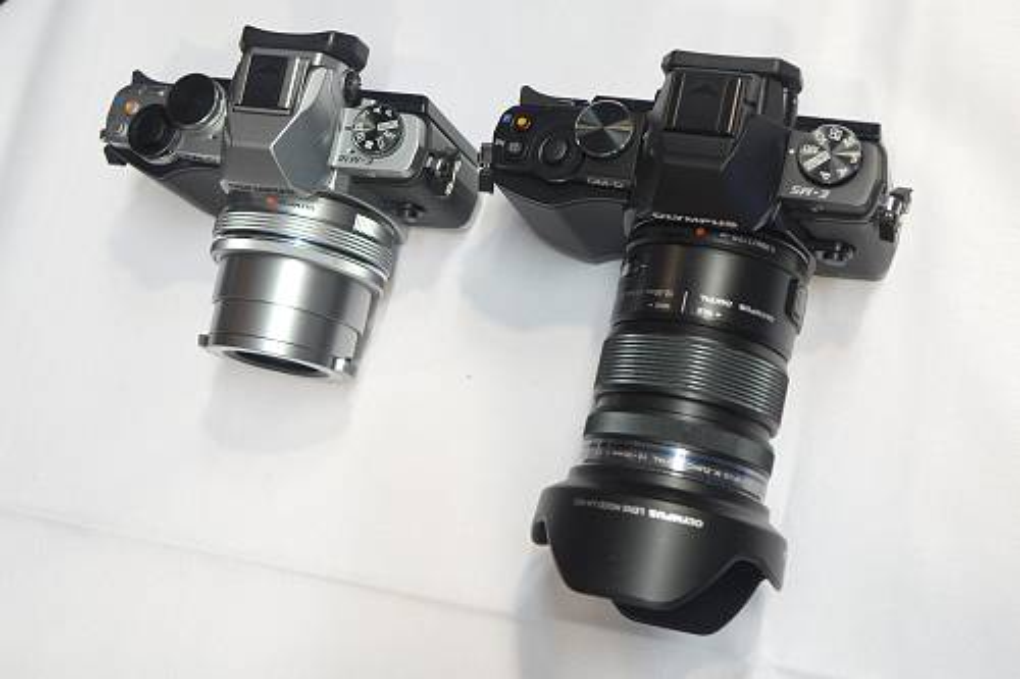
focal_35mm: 56
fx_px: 1586
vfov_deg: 24.2
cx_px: 510
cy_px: 340
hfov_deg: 35.7
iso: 80
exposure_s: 1/13
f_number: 2.8
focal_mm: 20.6
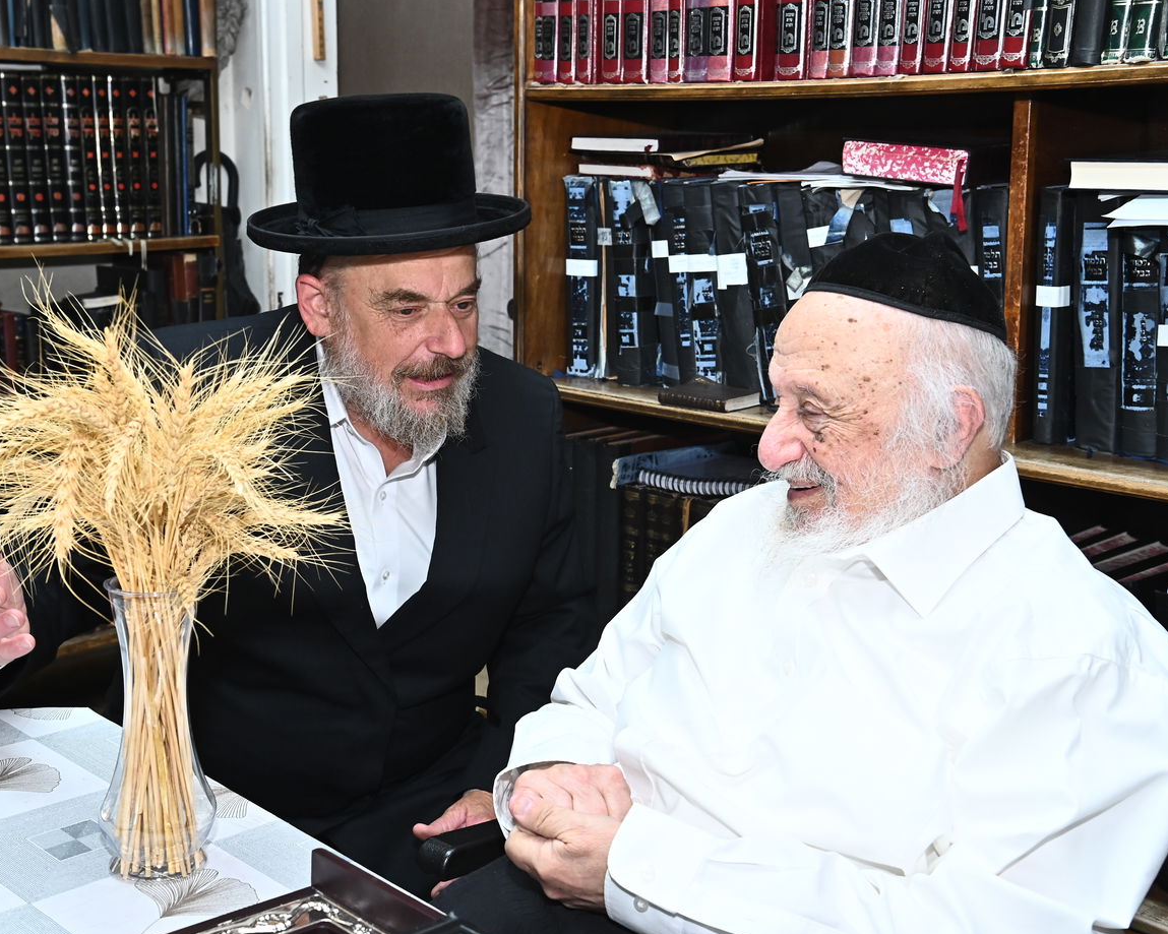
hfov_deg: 38.8
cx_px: 544
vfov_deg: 31.4
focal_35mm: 48
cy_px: 469
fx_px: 1659
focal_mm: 42
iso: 1600
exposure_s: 1/200
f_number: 9
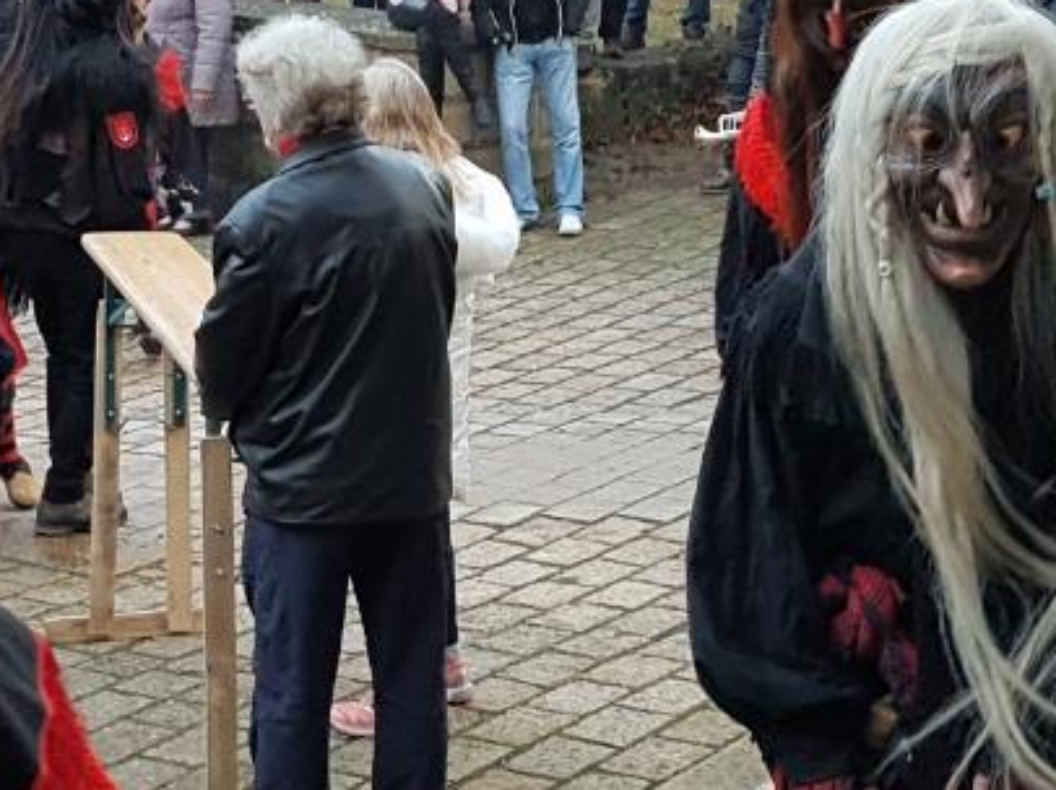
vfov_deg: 35.0
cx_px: 364
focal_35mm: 41
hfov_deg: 45.2
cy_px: 338
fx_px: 1250
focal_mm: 4.2
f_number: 1.7
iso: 160
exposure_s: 1/100
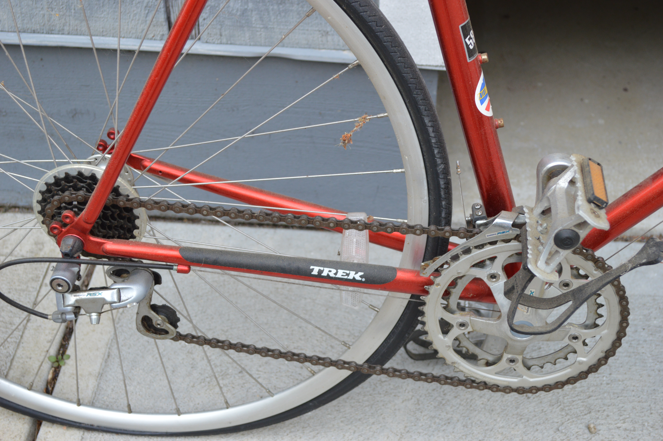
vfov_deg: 25.0
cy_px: 220
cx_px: 332
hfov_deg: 36.9
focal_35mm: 54
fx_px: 994
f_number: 5.6
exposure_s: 1/125
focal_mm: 36
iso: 400
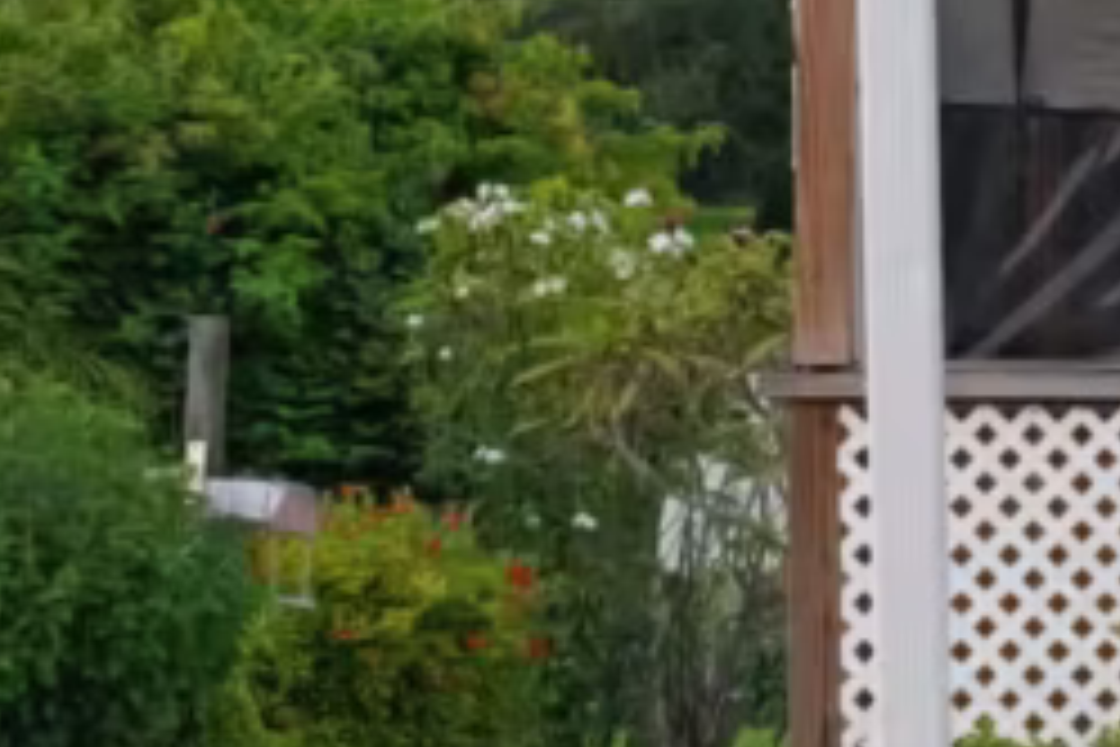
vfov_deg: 7.8
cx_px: 2078
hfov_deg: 10.8
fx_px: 5506
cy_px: 472
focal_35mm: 177
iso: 6400
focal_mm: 43
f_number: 16
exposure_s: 1/80
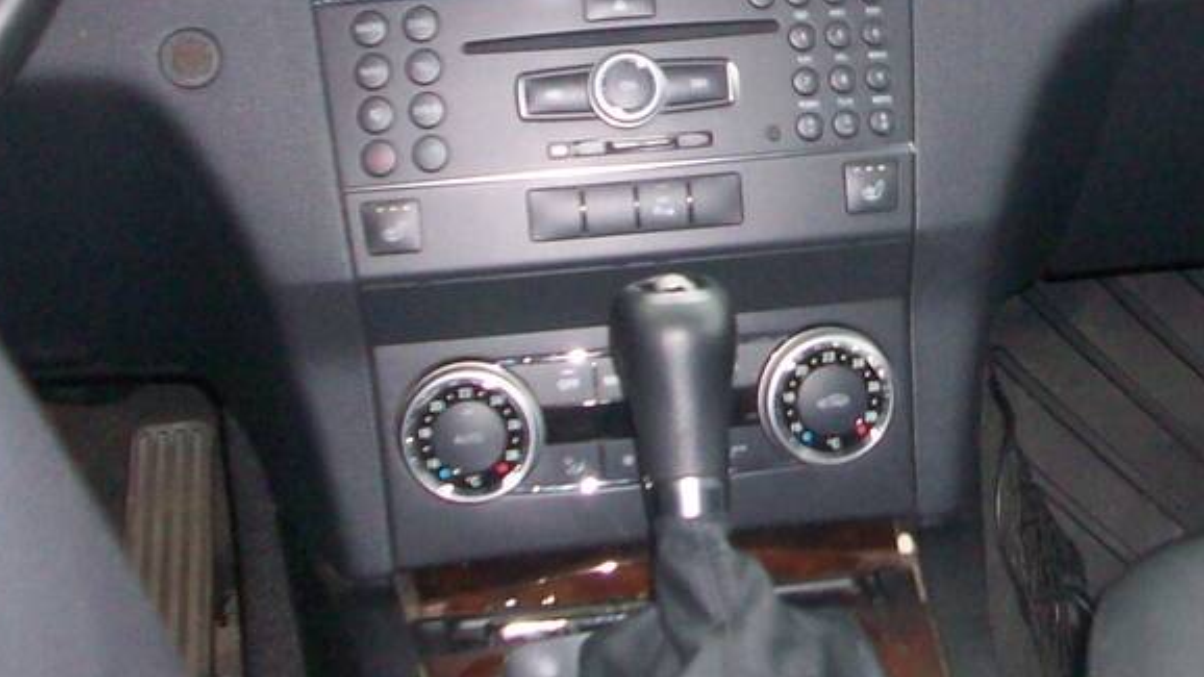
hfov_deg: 25.2
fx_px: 2618
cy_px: 12
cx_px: 1073
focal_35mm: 82
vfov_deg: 14.5
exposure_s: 1/60
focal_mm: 5.7
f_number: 2.8
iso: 200
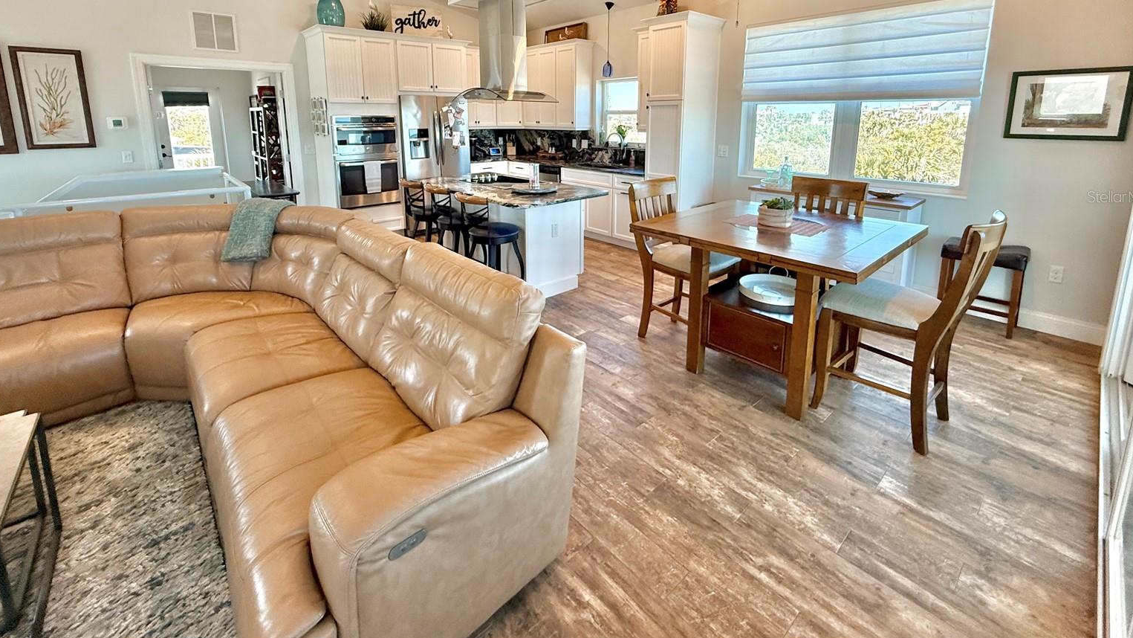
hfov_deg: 99.4
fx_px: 481
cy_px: 196
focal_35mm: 16
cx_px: 563
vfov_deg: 64.7
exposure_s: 1/120
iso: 200
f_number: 2.2
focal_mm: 2.22
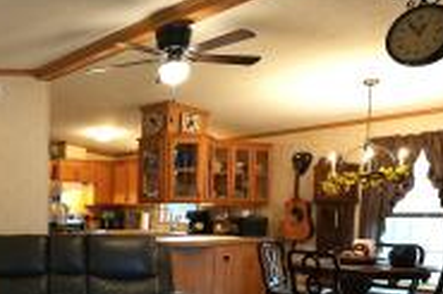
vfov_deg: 31.9
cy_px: 251
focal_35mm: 40
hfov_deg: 42.5
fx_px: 494
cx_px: 12
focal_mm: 11
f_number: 2.5
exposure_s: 1/160
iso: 1600
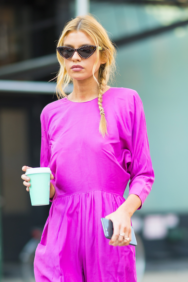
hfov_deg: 10.8
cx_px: 94
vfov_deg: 16.1
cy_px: 141
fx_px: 995
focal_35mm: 127
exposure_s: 1/640
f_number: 1.4
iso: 160
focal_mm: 85
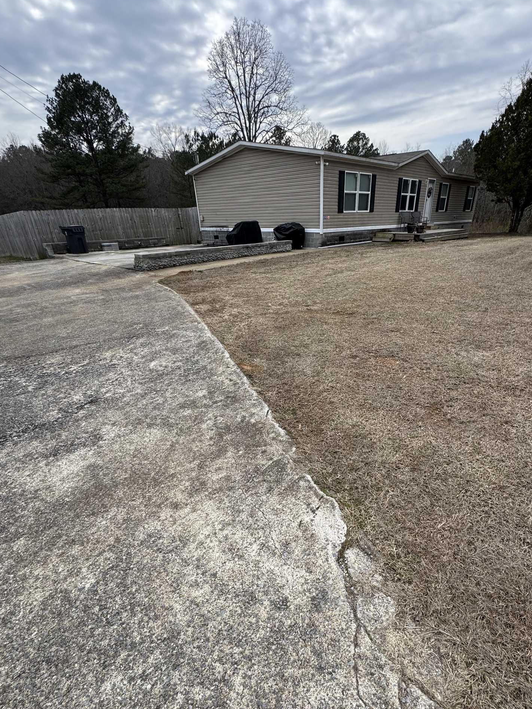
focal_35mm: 17
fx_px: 348
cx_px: 299
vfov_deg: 90.2
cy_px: 413
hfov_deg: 74.4
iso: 40
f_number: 2.2
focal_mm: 2.22
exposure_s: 1/910
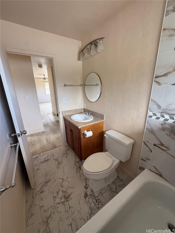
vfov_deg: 102.1
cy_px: 116
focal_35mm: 14
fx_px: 94
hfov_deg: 85.7
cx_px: 88
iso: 250
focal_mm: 2.22
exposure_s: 1/99
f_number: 2.2
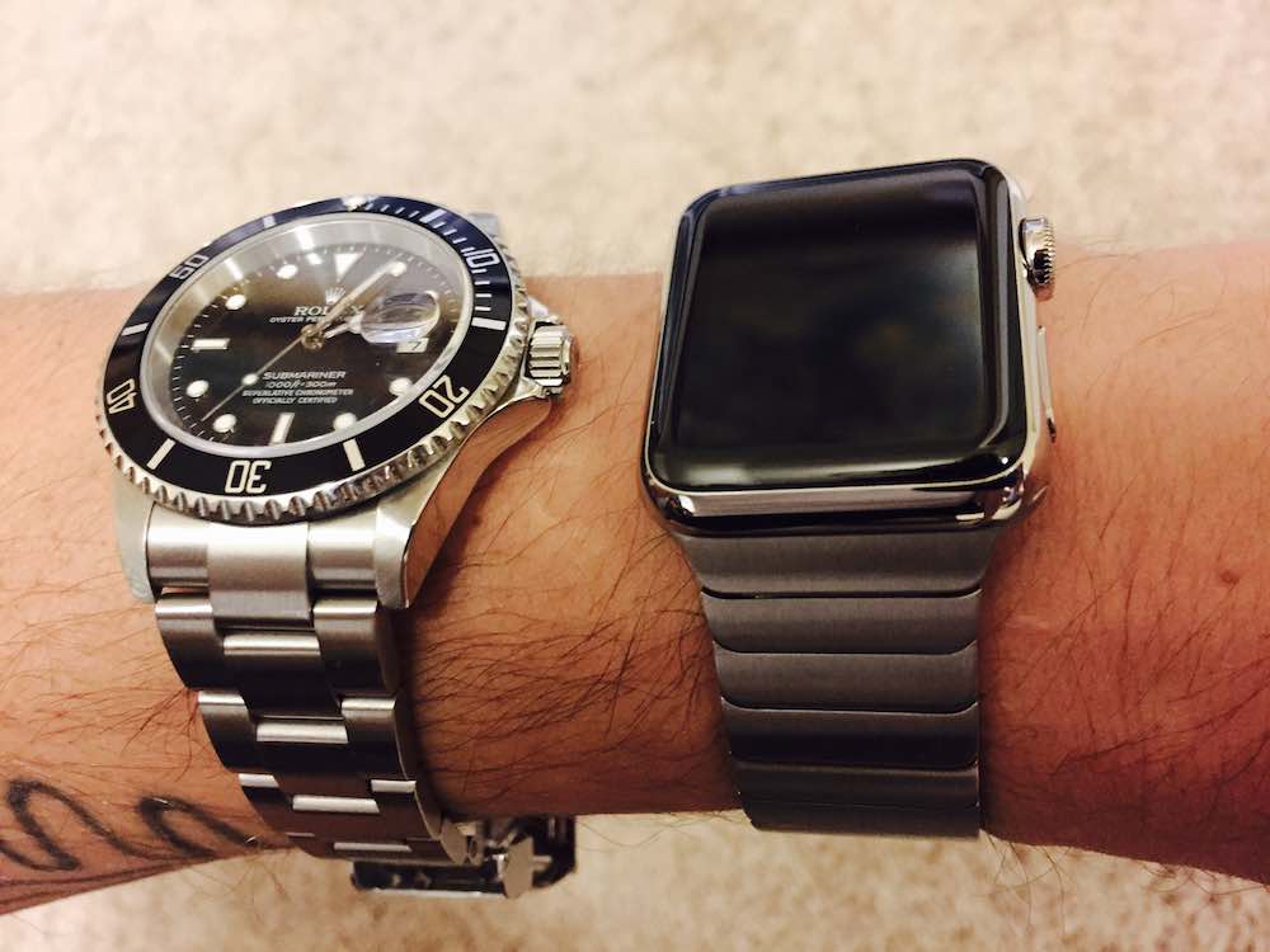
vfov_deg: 48.2
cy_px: 476
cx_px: 635
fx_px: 1064
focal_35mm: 29
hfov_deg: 61.7
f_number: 2.2
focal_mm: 4.15
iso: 500
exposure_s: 1/15
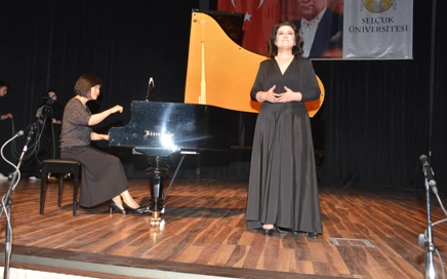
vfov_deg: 35.3
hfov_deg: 54.0
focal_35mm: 36
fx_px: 438
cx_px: 224
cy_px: 136
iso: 1600
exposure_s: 1/60
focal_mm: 35
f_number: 8
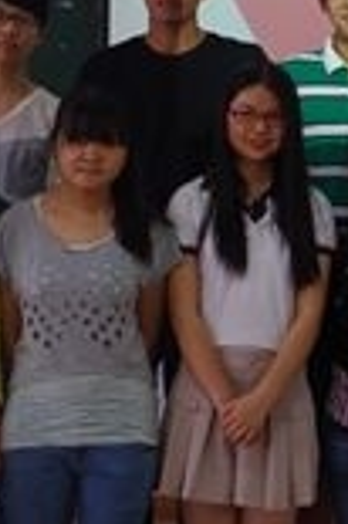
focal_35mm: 116
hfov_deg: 11.4
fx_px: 1686
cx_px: 500
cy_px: 123
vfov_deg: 17.5
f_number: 5.6
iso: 250
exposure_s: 1/20
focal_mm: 24.38
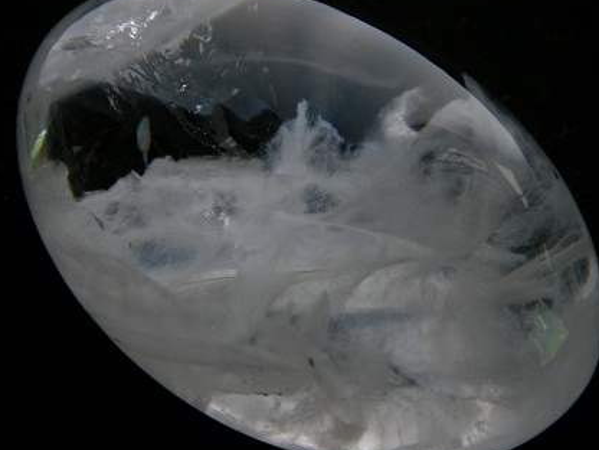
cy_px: 219
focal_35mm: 83
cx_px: 315
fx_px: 1436
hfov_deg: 23.6
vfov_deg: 17.8
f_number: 3.8
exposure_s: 1/10.5
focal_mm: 12
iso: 100
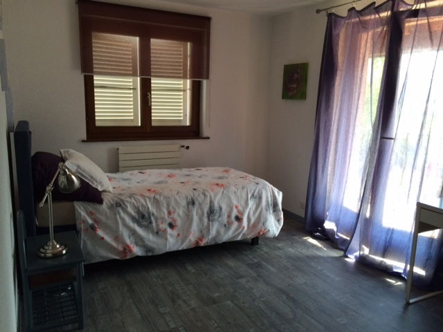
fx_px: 371
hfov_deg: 61.7
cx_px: 222
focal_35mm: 29
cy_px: 166
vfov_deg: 48.2
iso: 40
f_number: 2.2
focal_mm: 4.15
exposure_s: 1/30
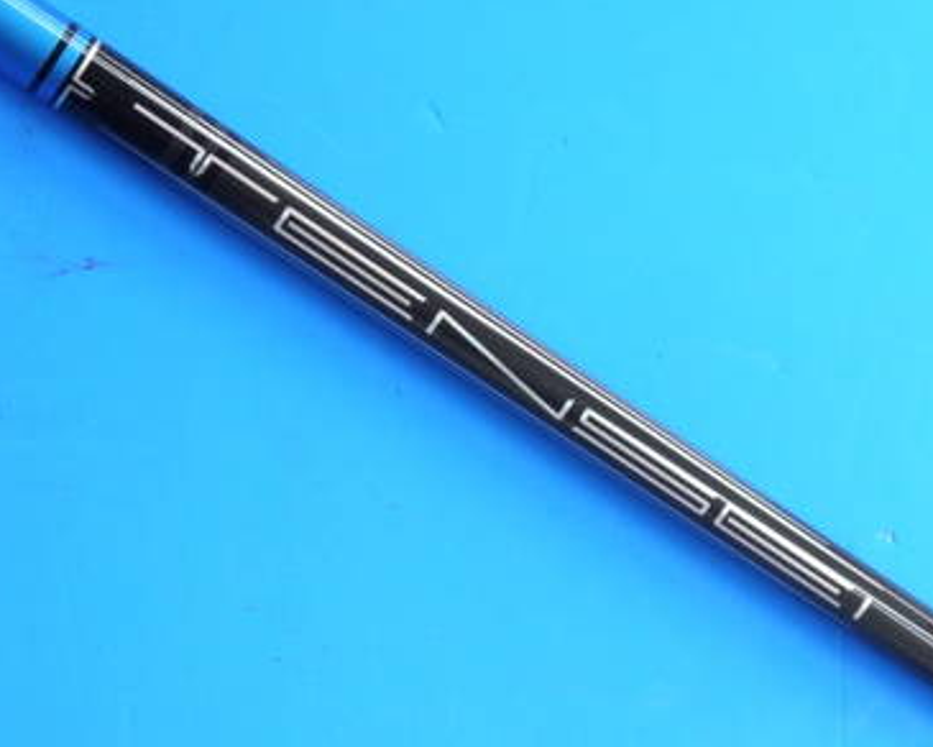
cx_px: 711
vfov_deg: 13.6
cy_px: 522
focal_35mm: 113
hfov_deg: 16.9
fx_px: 3120
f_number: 5.2
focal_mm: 33
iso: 800
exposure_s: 1/100
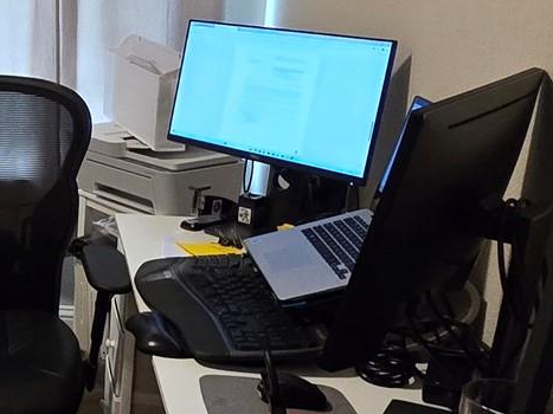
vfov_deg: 25.6
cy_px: 150
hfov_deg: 26.0
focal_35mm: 57
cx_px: -251
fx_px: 910
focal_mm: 2.2
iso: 800
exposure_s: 1/60
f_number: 2.2
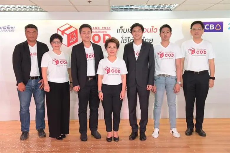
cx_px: 115
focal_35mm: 36
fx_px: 230
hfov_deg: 53.2
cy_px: 76
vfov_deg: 36.8
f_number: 5
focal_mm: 36
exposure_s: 1/160
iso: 800
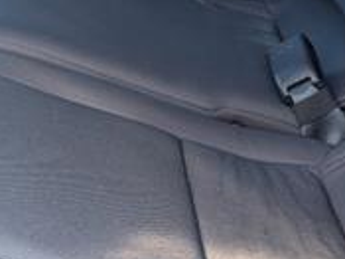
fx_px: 876
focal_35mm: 88
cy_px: 140
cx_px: -4
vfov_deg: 16.8
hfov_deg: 21.5
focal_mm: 6.9
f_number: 1.68
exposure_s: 1/82.6
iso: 94
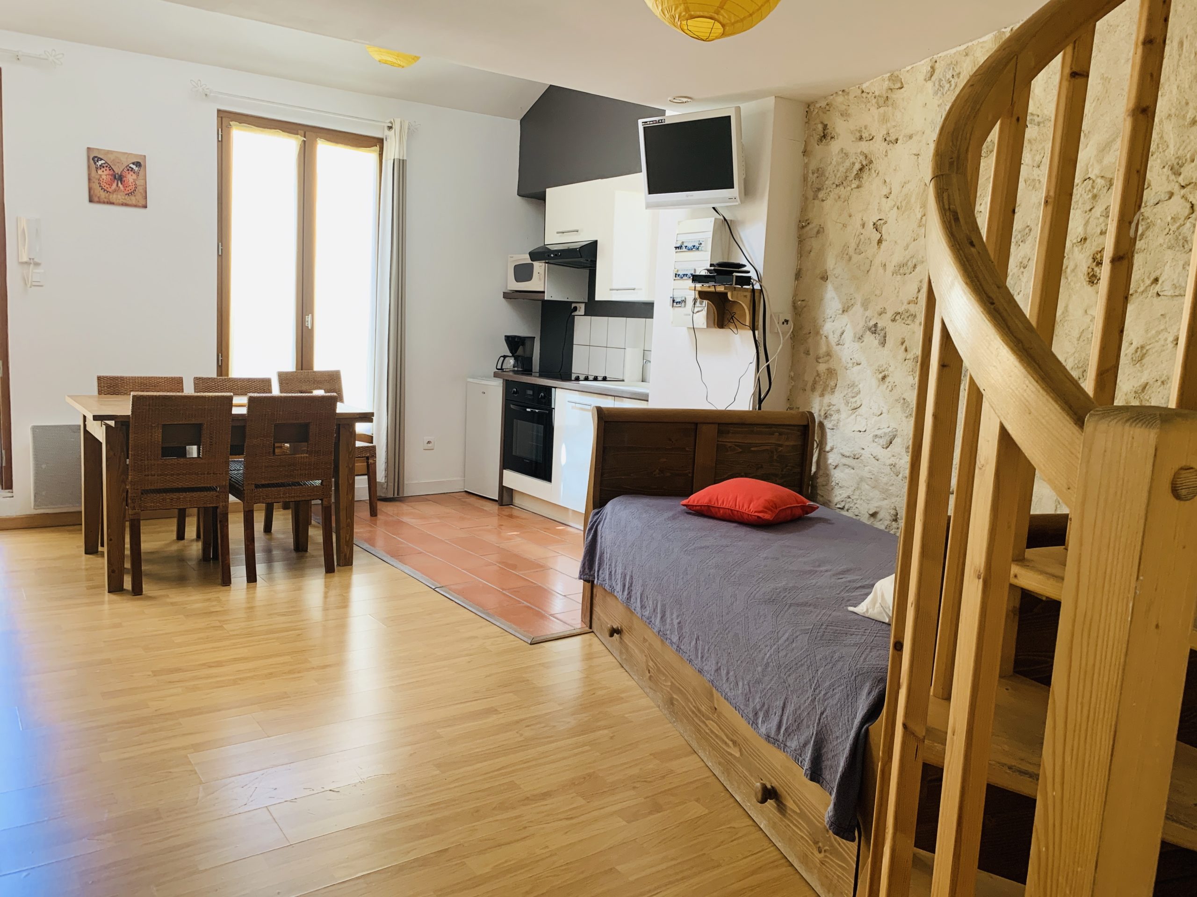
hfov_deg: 67.3
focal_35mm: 26
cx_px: 598
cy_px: 448
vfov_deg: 53.1
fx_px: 899
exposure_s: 1/66
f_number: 1.8
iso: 100
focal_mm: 4.25
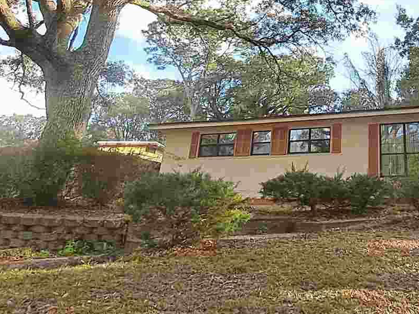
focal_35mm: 41
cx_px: 334
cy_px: -12
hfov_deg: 43.7
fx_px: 496
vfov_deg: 31.9
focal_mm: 1.64
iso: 40
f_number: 2.2
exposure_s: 1/744
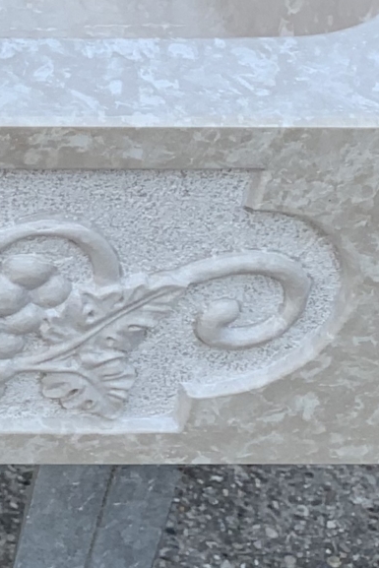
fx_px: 1894
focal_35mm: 120
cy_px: 114
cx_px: -517
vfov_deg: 16.9
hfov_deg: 10.1
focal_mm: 4.25
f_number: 1.8
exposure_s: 1/1350
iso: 25
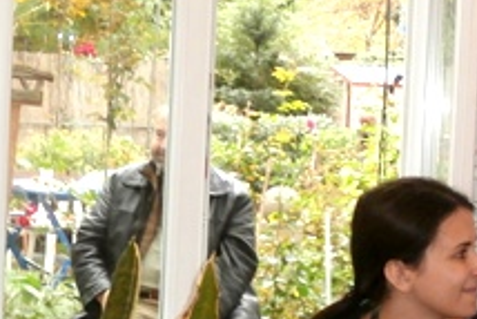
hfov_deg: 14.0
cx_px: 187
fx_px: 1936
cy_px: 252
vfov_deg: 9.4
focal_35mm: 146
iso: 250
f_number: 4.2
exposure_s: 1/40
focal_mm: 8.29
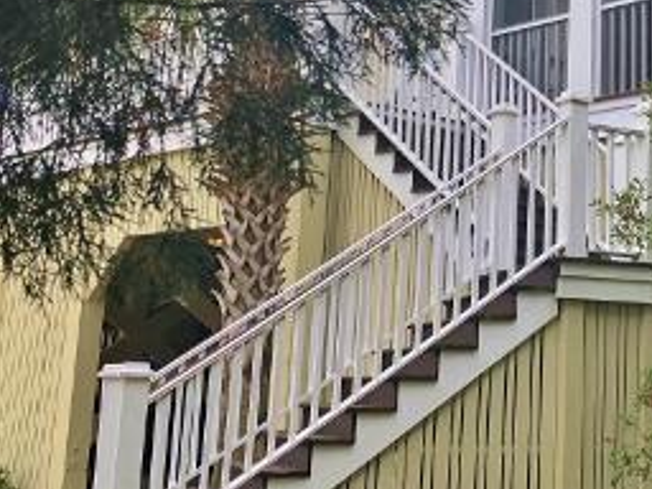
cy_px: 122
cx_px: 568
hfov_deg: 27.0
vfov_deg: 20.8
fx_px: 1318
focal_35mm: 70
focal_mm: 3.99
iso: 20
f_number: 1.8
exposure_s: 1/521
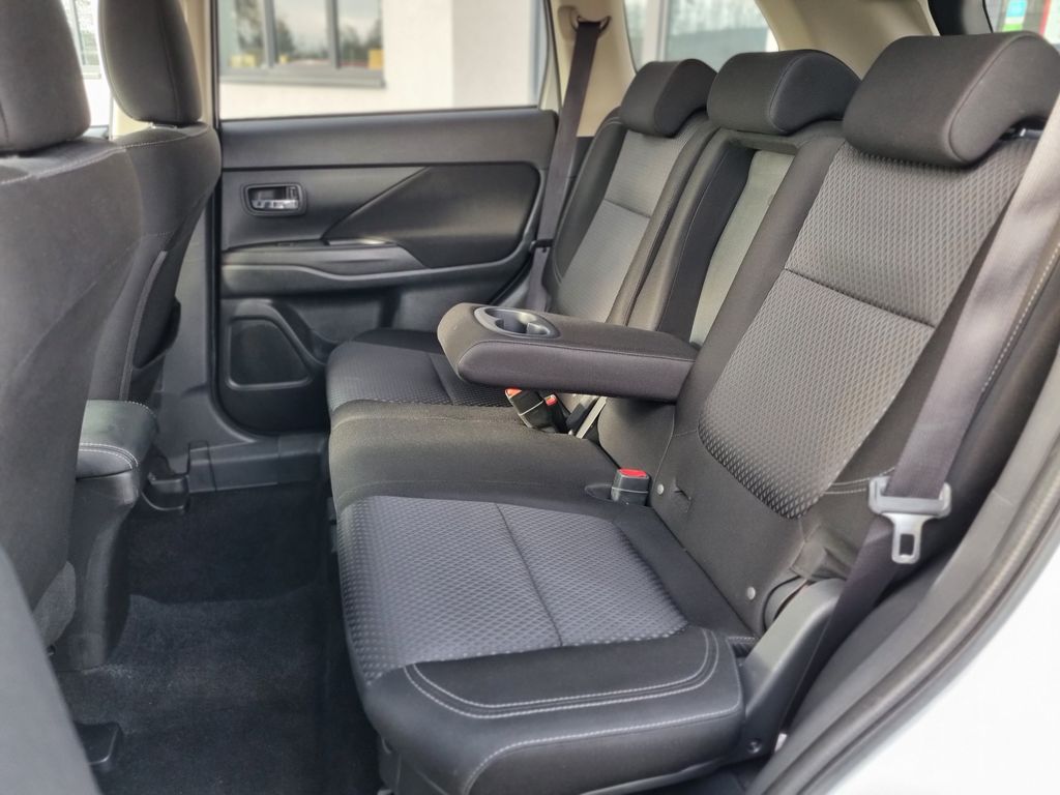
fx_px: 796
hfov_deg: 67.3
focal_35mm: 26
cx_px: 530
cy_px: 398
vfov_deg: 53.1
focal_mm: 5.4
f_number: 1.8
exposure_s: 1/100
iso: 200
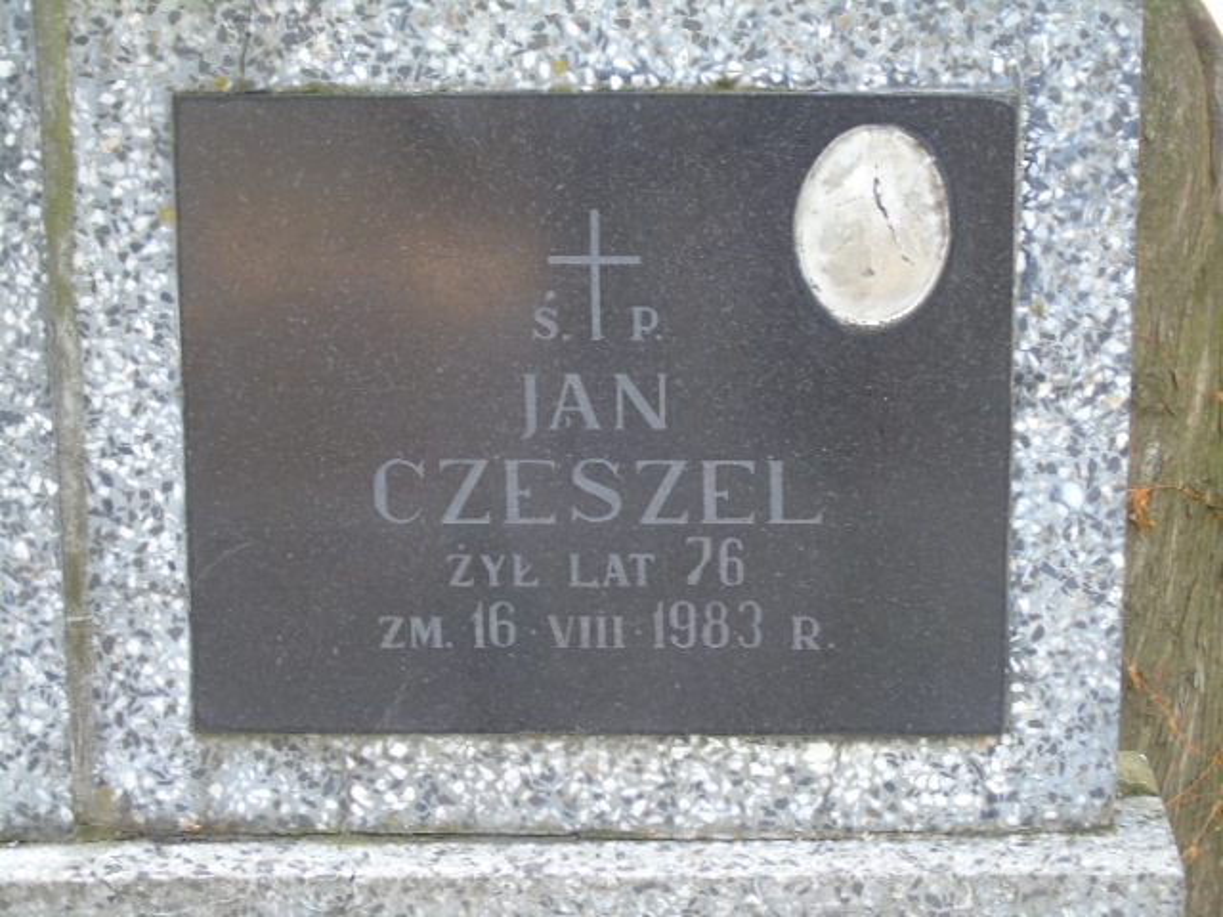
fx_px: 3816
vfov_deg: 13.7
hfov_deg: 18.2
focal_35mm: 108
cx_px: 612
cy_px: 458
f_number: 4.4
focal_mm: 19
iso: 160
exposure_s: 1/30
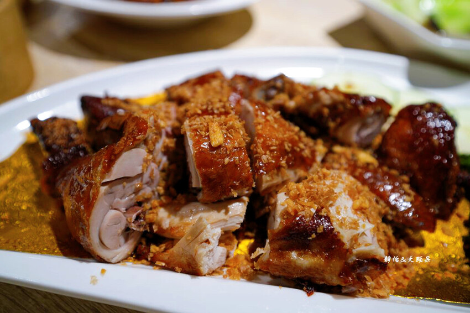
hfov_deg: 65.5
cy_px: 156
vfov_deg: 46.4
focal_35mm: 28
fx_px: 365
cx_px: 235
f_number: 4
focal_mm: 28
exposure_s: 1/50
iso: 320
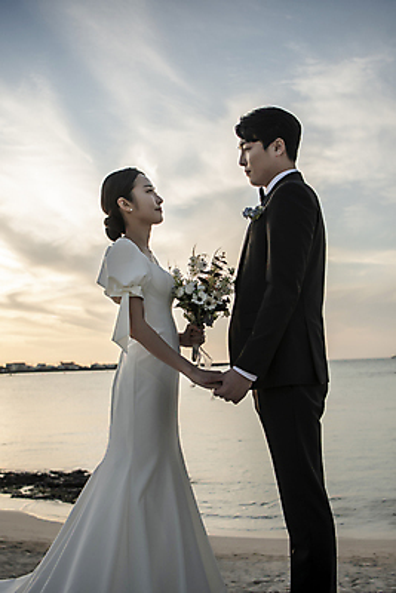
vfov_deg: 53.1
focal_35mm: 36
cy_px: 296
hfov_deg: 36.9
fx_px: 593
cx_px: 198
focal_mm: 24
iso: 160
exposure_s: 1/1250
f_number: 2.8
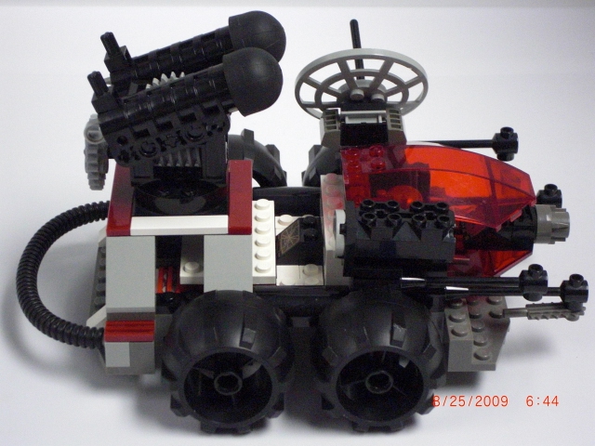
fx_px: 1856
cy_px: 223
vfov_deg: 13.7
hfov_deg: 18.2
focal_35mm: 108
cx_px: 298
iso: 800
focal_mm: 18.9
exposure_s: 1/80
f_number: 5.3
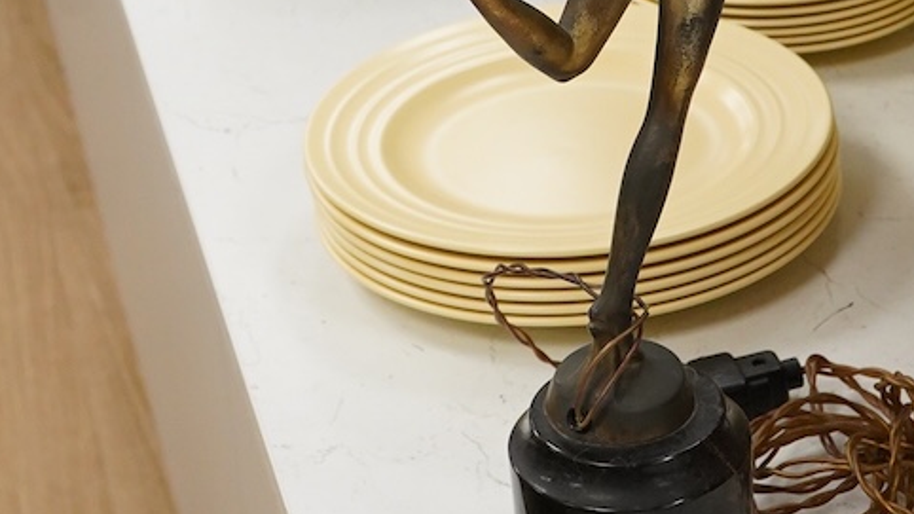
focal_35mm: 110
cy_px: -77
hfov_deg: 19.4
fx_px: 2666
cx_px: 607
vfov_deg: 10.8
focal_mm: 30
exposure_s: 1/160
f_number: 7.1
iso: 2500
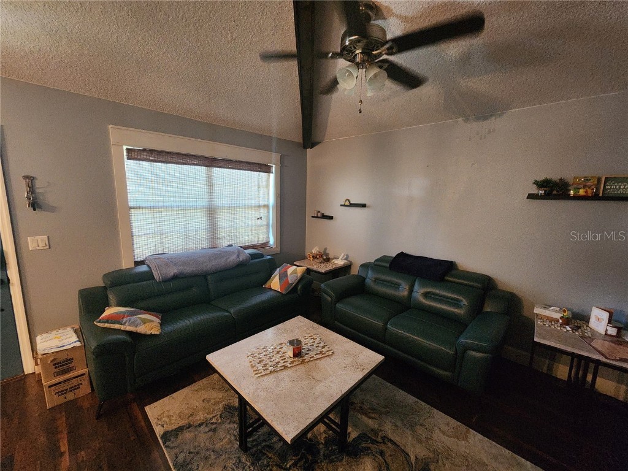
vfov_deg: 89.9
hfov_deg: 106.2
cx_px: 314
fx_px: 236
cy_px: 236
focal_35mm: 13
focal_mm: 2.2
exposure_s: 1/30
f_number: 2.2
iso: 640
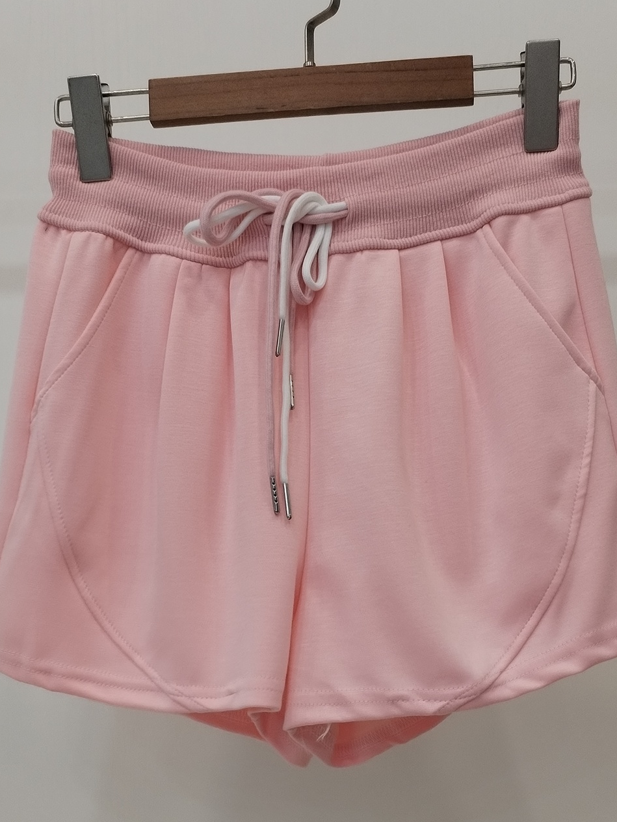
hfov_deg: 26.6
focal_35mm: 55
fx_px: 1307
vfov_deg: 33.8
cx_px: 305
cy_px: 674
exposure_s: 1/60
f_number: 1.8
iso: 175
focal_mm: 4.75
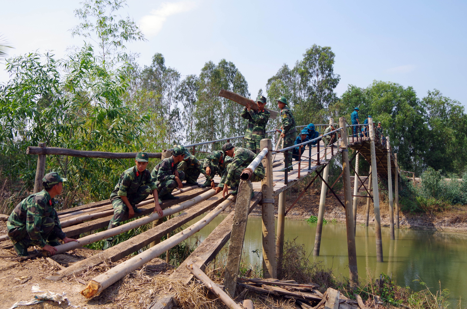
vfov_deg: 42.1
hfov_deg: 60.4
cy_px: 154
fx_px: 401
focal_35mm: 31
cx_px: 234
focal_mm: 21
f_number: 11
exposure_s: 1/100
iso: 200
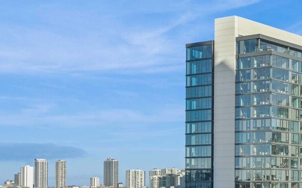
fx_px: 502
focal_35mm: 61
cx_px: 265
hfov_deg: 32.0
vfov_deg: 20.5
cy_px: 191
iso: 320
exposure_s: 1/800
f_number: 7.1
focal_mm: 31
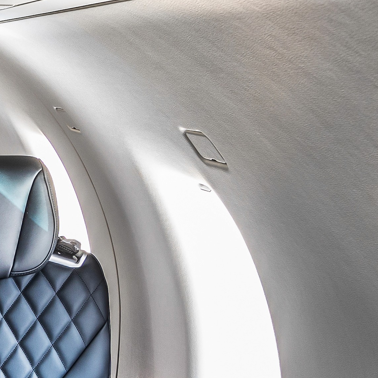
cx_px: -393
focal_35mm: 91
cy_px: 365
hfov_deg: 15.2
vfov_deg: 18.6
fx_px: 1125
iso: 100
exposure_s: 1/5
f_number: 5.6
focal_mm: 15
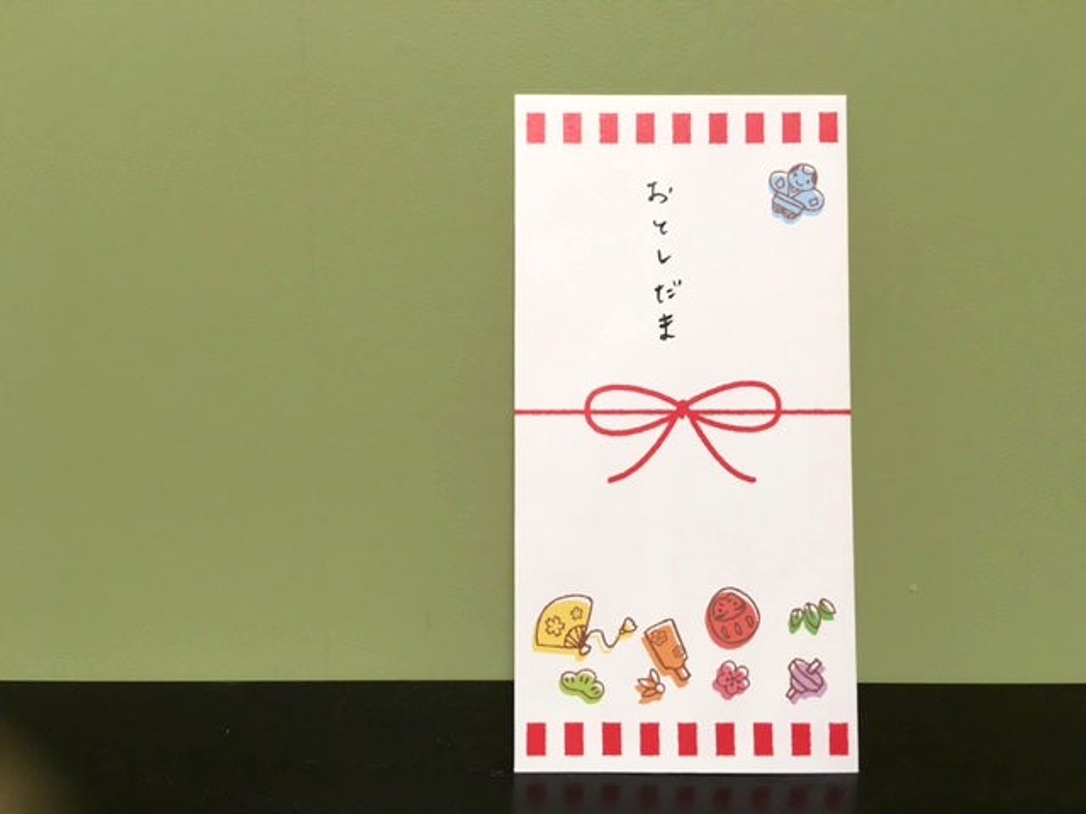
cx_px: 543
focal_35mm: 29
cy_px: 407
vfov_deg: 48.2
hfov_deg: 61.7
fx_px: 910
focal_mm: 4.15
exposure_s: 1/30
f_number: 2.2
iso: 64
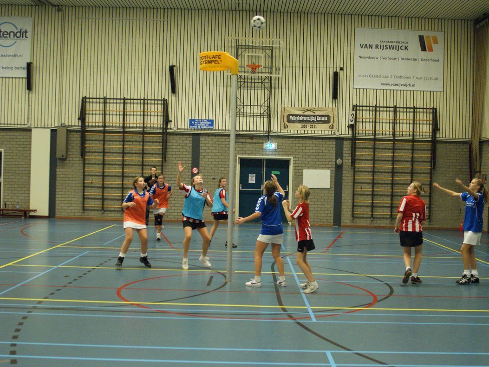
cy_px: 182
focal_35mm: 46
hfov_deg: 41.2
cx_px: 275
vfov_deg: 31.5
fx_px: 650
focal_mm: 28
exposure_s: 1/125
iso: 1600
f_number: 2.8
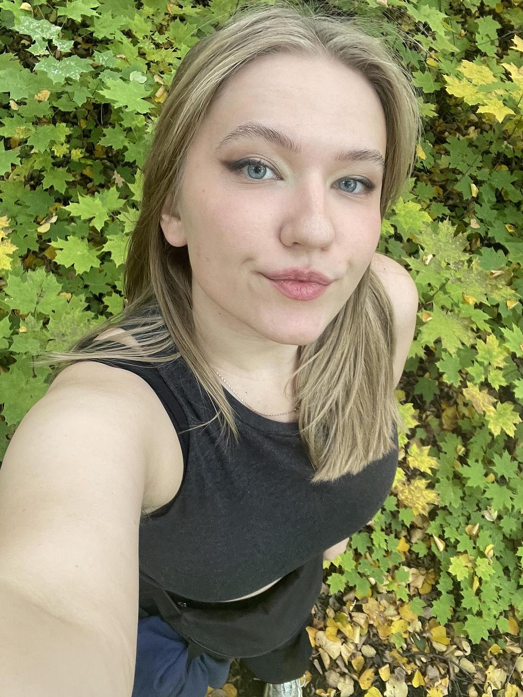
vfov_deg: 60.0
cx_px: 262
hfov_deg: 46.8
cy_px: 348
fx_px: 604
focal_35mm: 30
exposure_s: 1/60
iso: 160
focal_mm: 2.71
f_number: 2.2
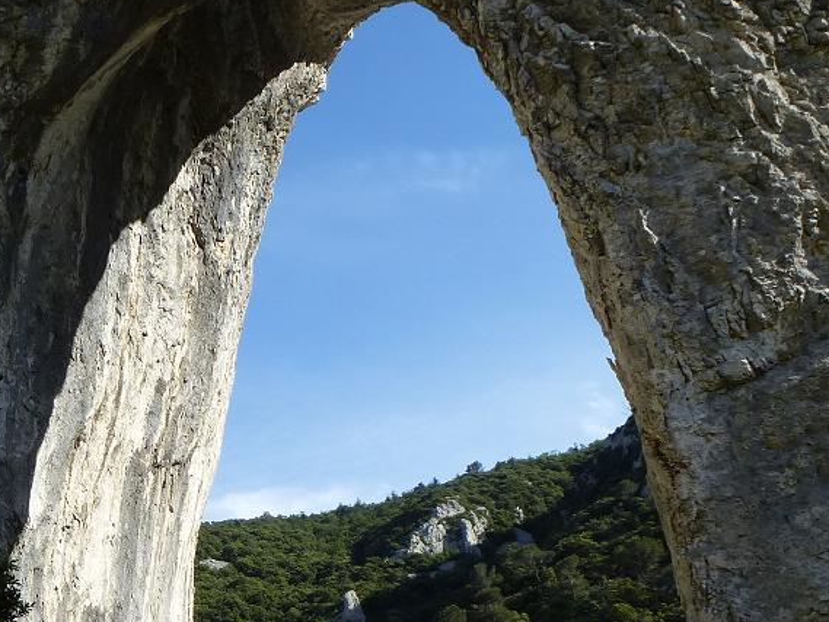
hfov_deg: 34.0
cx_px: 121
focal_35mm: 54
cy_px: 379
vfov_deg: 27.0
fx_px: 1293
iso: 100
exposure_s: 1/500
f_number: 4
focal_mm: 4.3
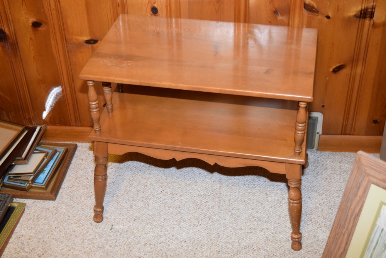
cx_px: 193
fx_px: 579
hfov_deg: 36.9
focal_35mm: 54
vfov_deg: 25.1
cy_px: 129
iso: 2000
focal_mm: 36
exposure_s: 1/60
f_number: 4.8
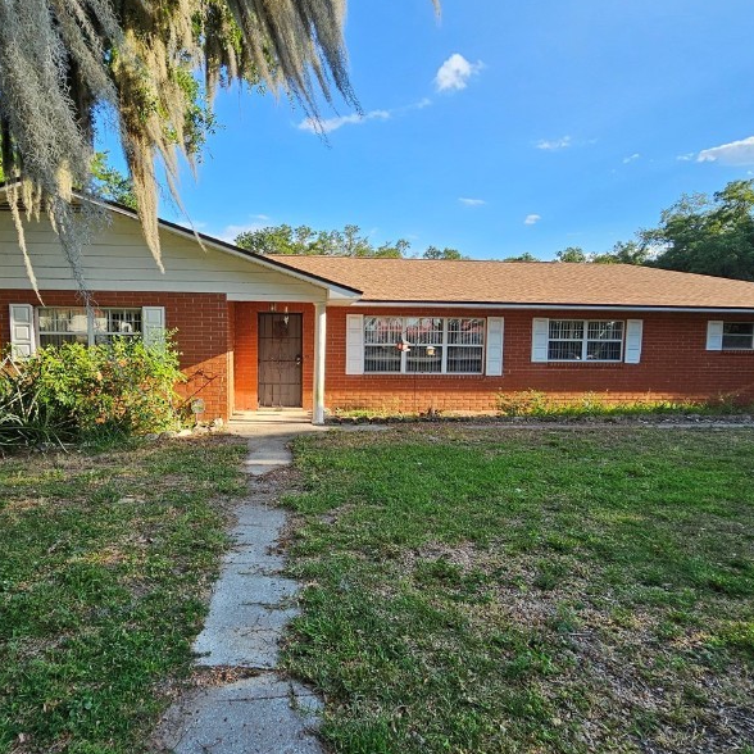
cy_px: 395
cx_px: 321
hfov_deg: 74.4
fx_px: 493
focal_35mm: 20
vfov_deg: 74.8
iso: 50
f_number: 2.2
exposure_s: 1/598
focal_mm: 2.2
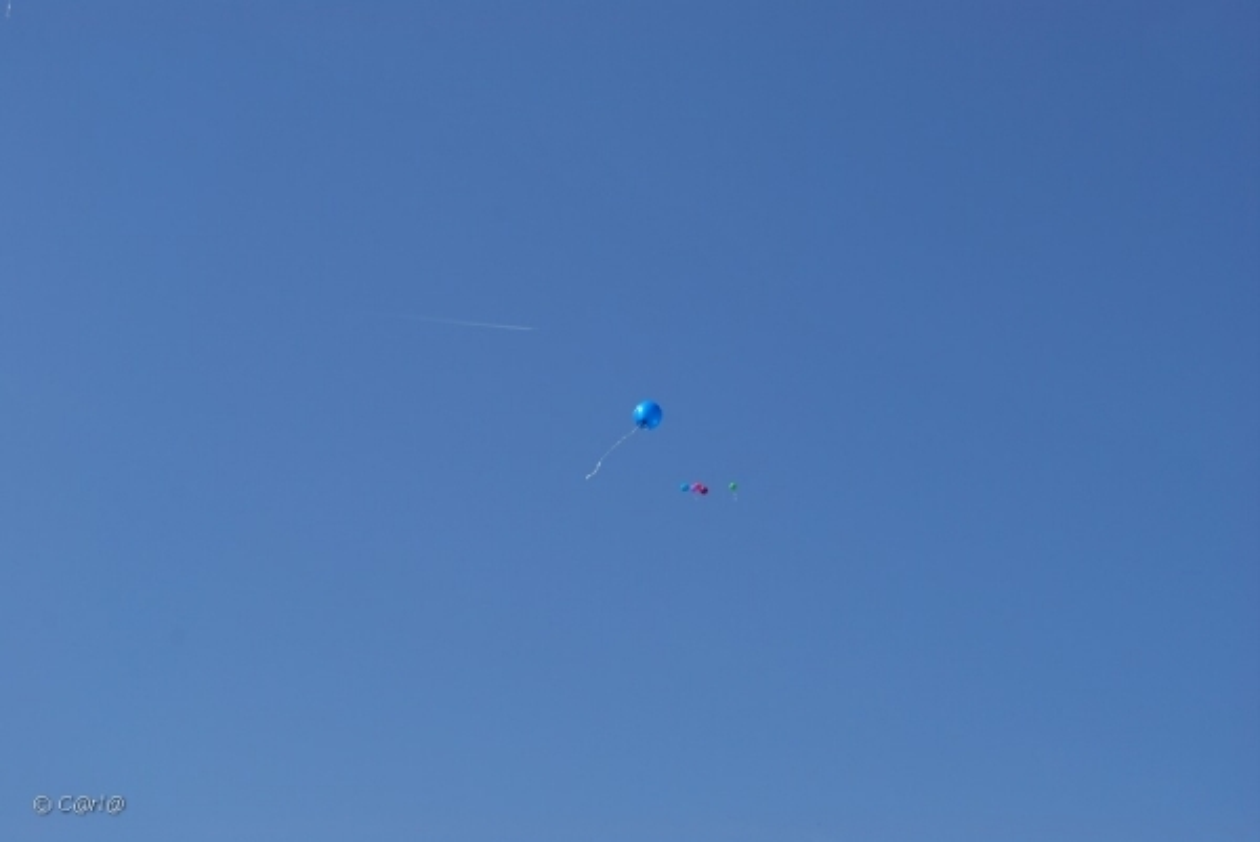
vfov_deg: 16.6
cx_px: 630
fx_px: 2889
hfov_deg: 24.6
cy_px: 421
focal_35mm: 82
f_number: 9
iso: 100
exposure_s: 1/320
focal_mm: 55
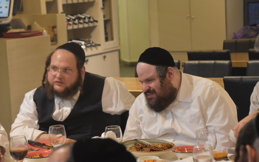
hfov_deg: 16.0
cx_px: 129
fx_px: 921
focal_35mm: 131
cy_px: 82
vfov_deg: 10.0
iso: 2800
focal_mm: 85
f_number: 5.3
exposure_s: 1/60
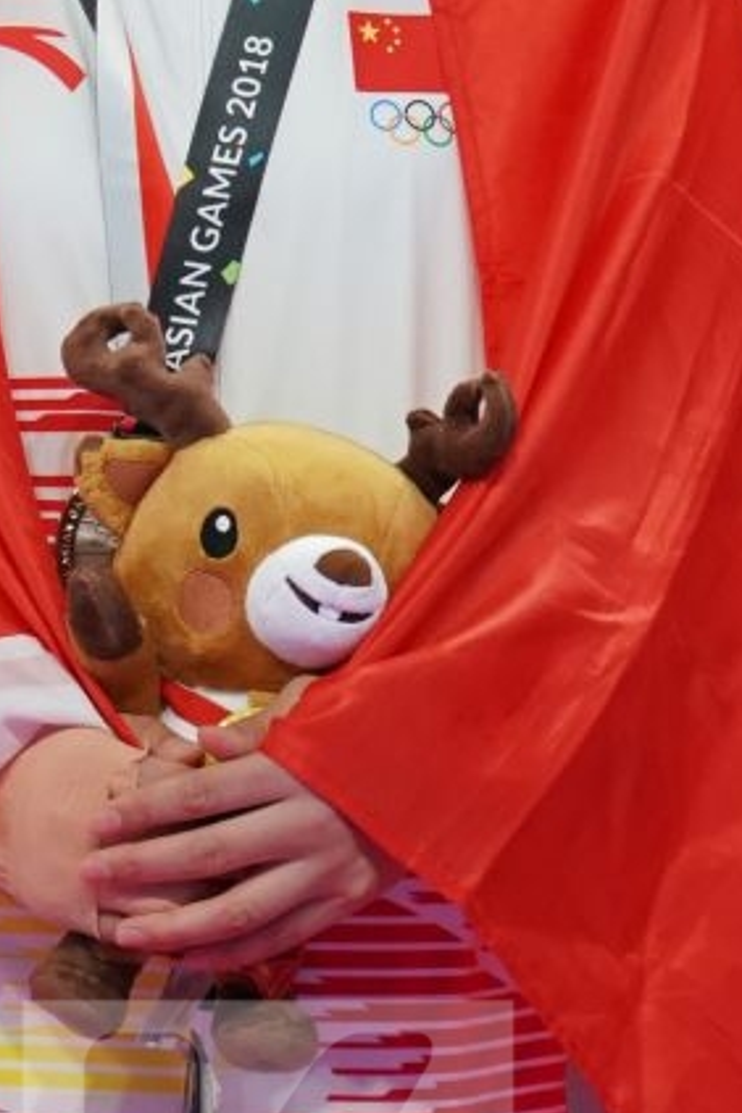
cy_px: 305
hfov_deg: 1.2
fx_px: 36819
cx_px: 268
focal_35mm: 1191
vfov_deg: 1.7
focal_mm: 280
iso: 2000
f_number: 4
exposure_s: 1/500
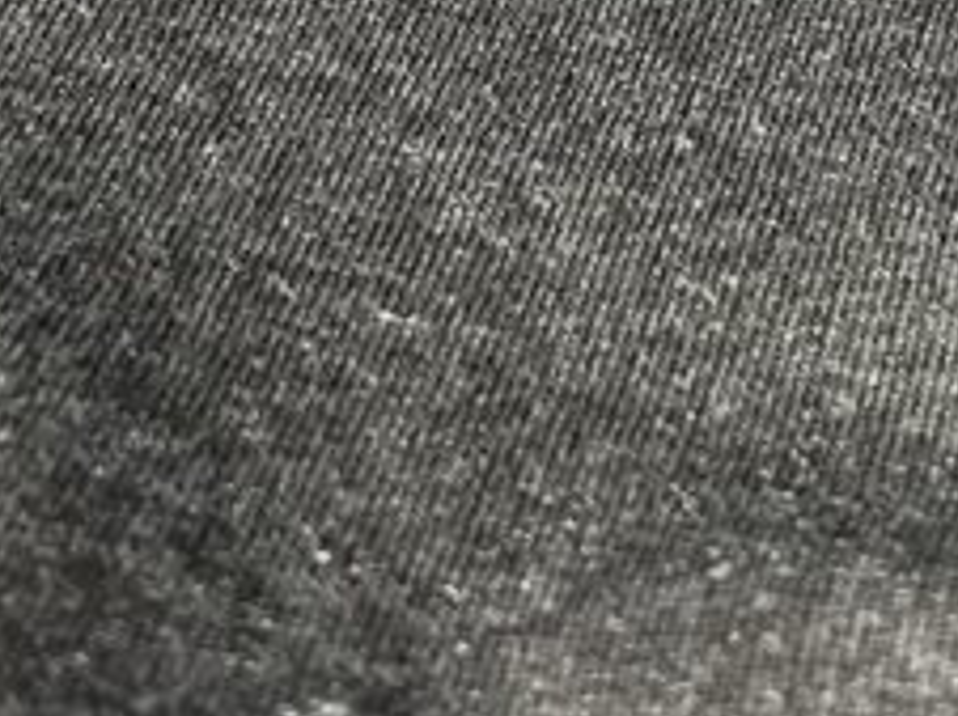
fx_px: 3262
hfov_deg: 16.7
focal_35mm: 118
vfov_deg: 12.0
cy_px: -330
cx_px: 496
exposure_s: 1/60
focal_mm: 5.7
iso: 250
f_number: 1.5
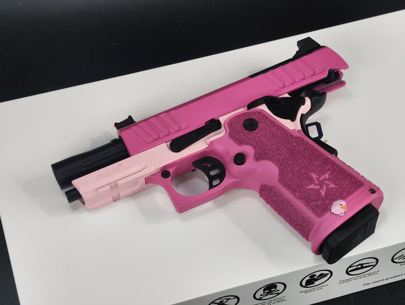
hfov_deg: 23.0
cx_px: 202
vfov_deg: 17.4
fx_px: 996
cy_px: 152
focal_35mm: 85
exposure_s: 1/40
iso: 476
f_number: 2.67
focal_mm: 22.48
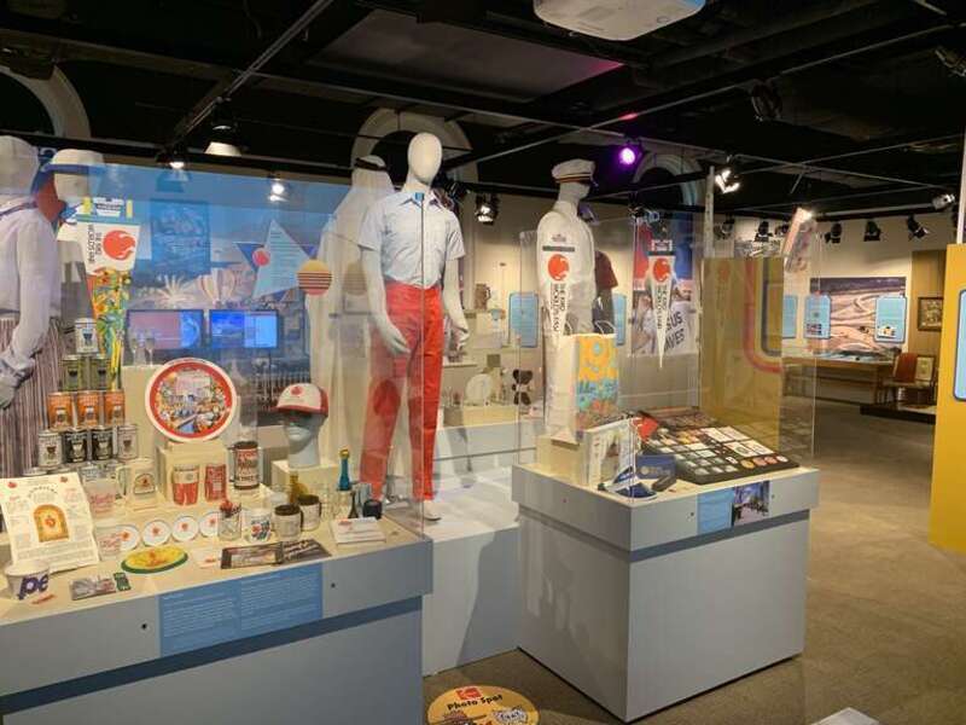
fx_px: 726
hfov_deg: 67.3
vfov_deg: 53.1
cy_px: 362
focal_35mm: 26
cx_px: 483
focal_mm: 4.25
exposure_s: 1/60
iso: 160
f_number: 1.8
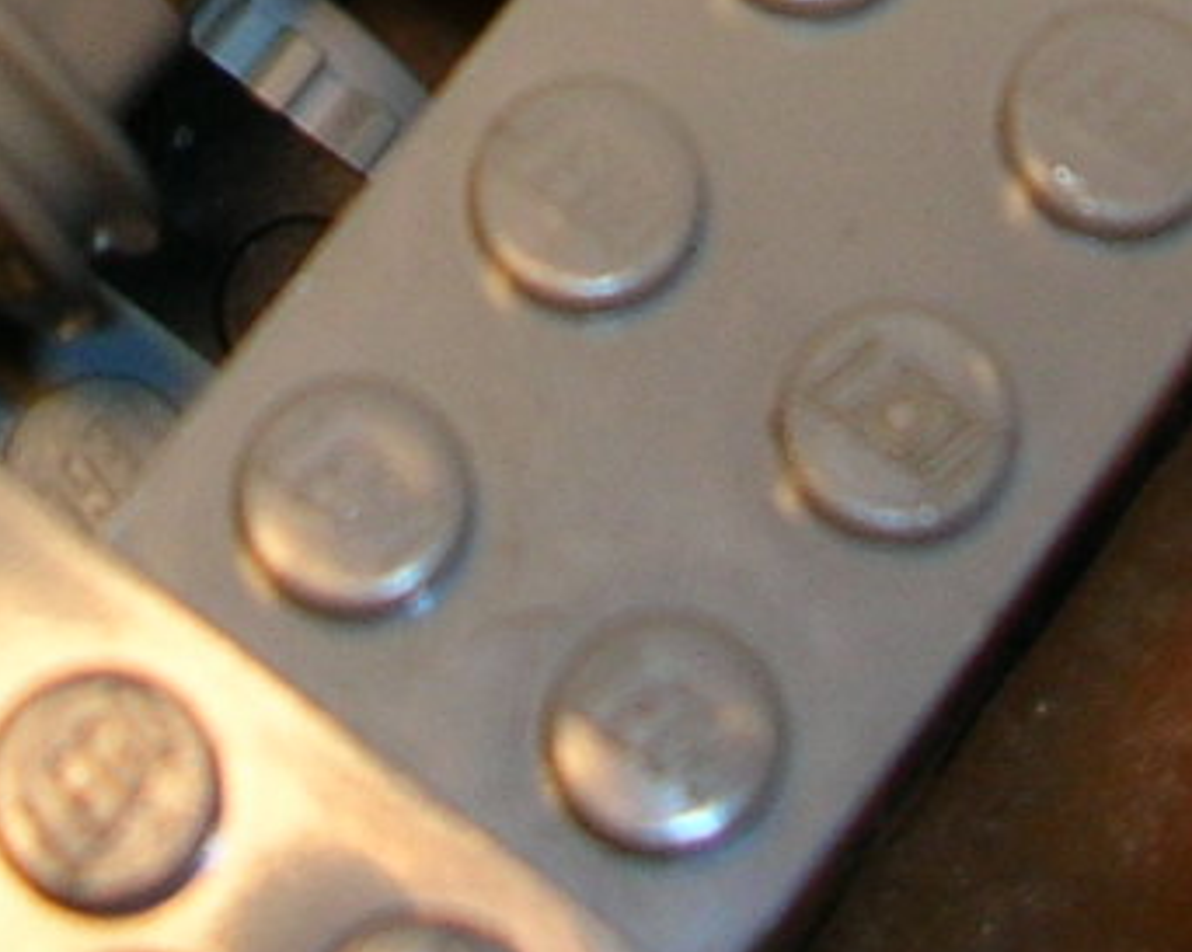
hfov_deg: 12.0
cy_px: -935
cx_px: 362
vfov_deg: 9.1
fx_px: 5640
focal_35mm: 160
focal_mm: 5.8
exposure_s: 1/30
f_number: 2.8
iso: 50
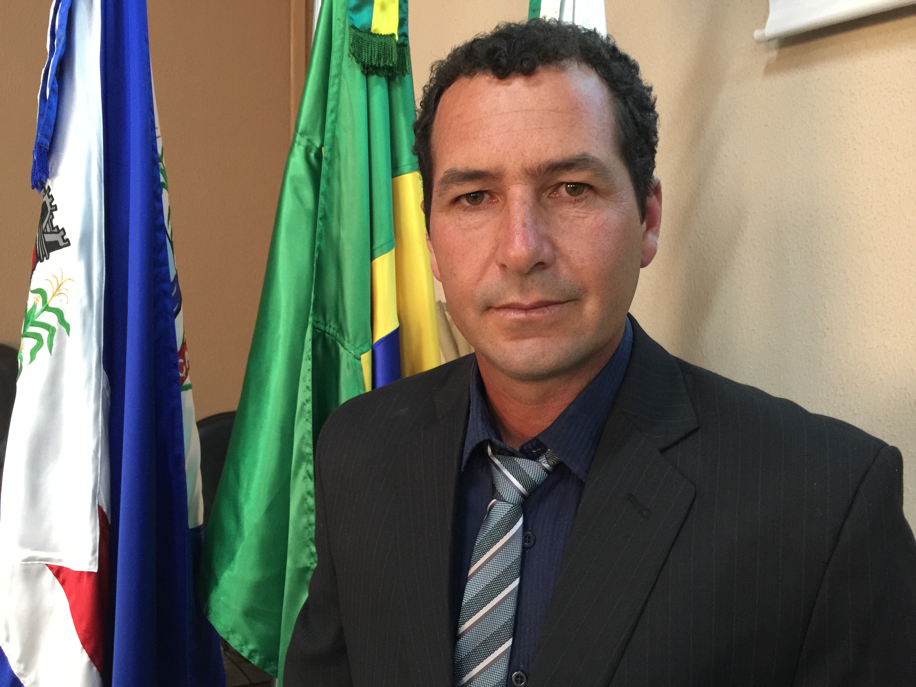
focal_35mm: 29
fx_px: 767
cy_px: 344
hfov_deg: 61.7
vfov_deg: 48.2
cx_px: 458
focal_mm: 4.15
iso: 160
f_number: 2.2
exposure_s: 1/15
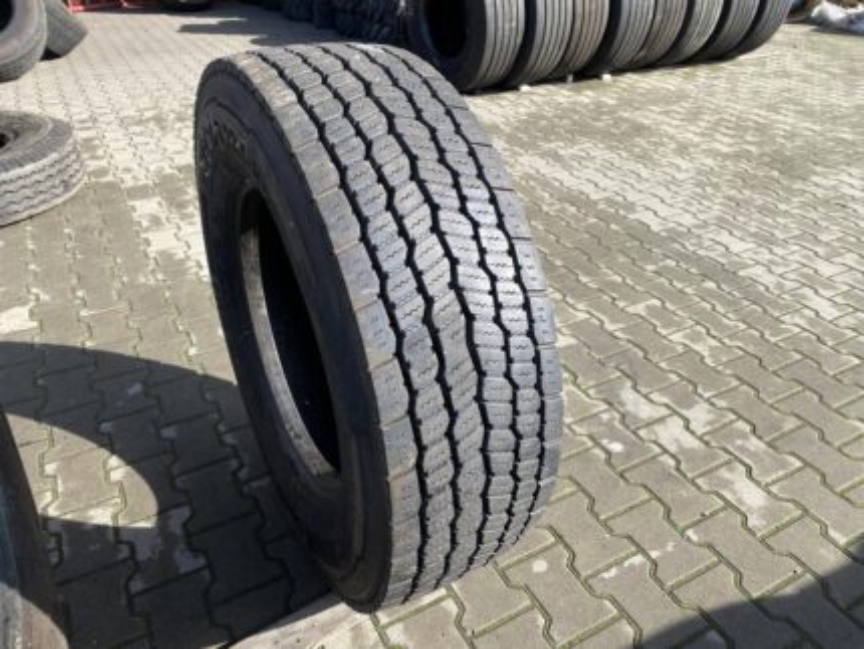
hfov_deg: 67.3
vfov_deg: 53.1
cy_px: 324
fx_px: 649
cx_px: 432
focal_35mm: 26
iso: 32
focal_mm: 4.25
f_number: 1.8
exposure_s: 1/965
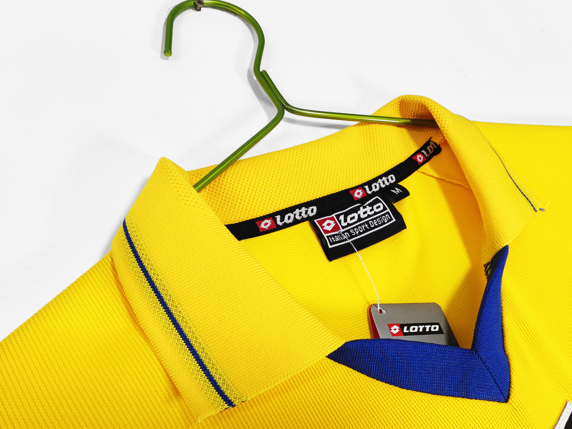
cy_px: 214
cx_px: 286
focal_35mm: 23
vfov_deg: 58.9
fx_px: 380
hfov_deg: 73.9
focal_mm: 2.59
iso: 119
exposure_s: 1/50
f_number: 2.2
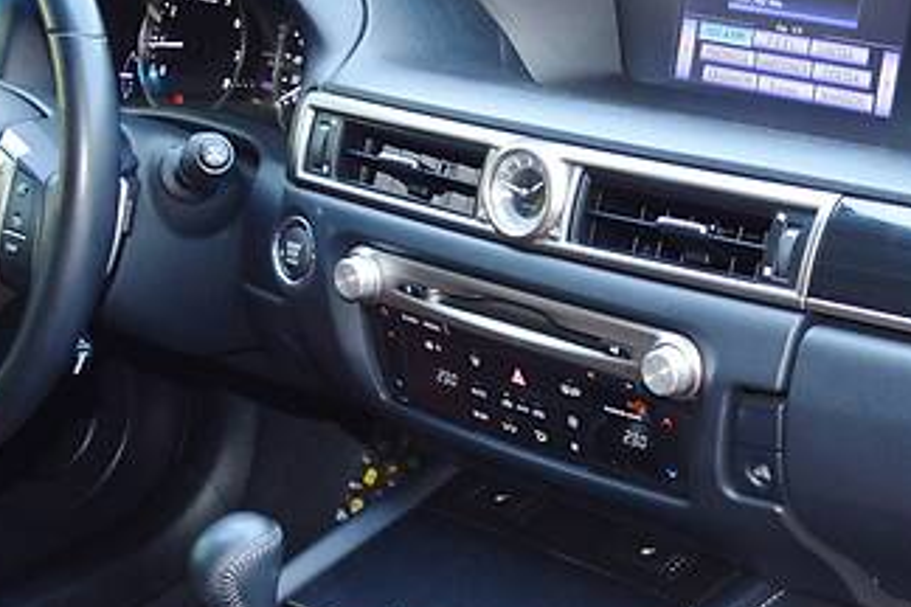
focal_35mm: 74
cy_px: 537
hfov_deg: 26.8
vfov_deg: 18.2
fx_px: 1872
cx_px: 723
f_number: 4
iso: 400
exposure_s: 1/80
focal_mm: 20
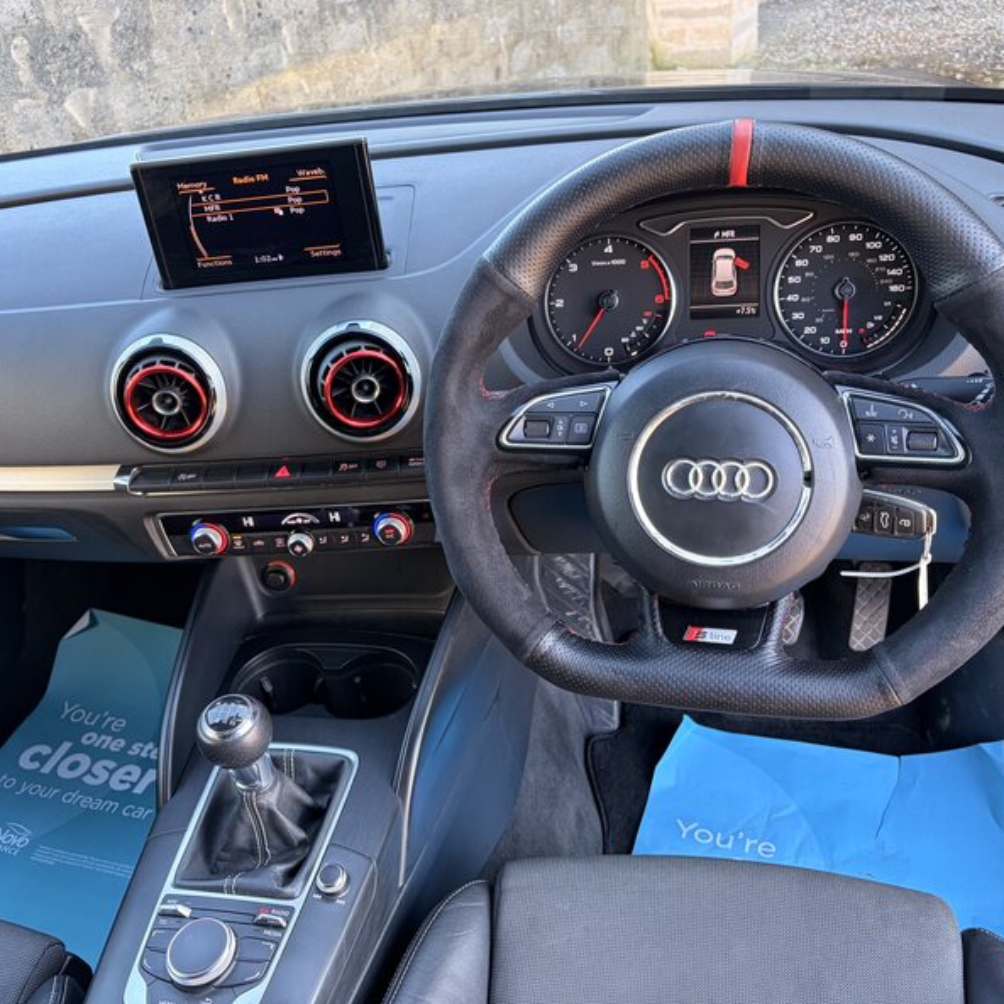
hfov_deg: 52.5
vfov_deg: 52.5
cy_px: 498
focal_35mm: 31
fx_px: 1017
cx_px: 476
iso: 125
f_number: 1.6
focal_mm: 5.96
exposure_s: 1/75
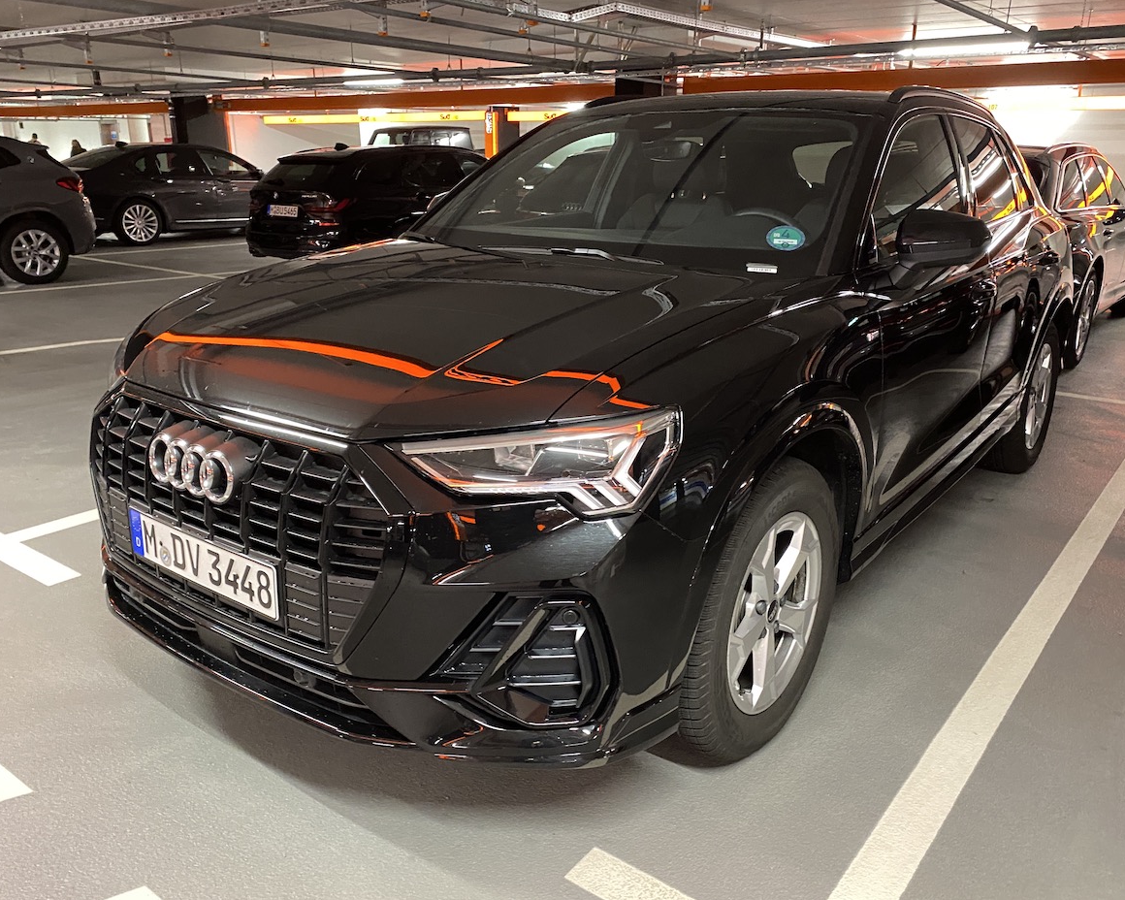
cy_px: 446
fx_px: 932
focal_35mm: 28
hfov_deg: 62.2
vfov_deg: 51.5
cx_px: 578
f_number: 1.8
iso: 640
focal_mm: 4.25
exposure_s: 1/33
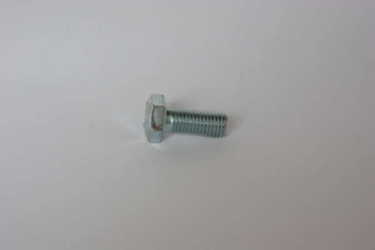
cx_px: 188
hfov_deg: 17.1
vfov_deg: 11.4
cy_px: 125
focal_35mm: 120
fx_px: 1250
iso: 800
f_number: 8
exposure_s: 1/45
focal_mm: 80
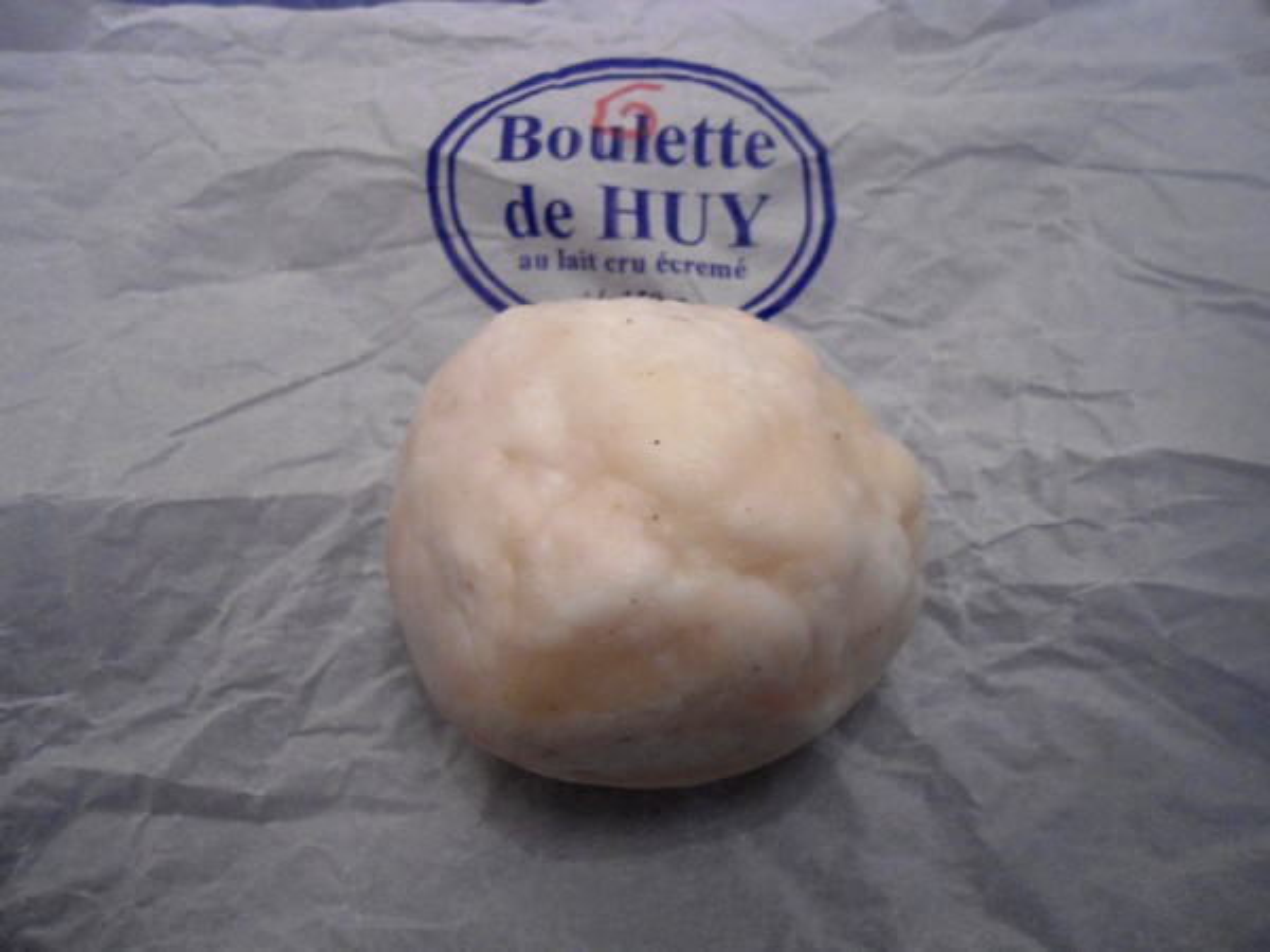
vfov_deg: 53.1
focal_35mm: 26
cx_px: 635
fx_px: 954
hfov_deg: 67.3
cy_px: 476
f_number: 2.8
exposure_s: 1/13
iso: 400
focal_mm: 4.7
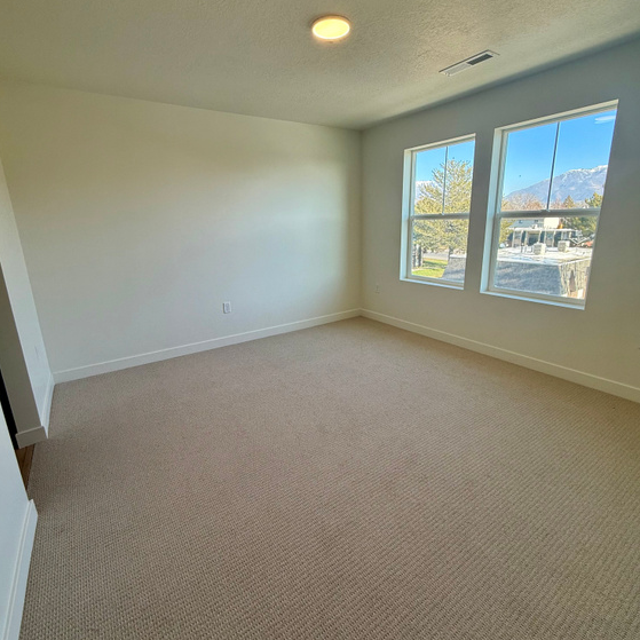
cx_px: 318
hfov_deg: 84.0
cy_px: 313
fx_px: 356
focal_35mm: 17
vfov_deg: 84.0
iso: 64
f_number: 2.2
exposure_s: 1/123
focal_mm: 2.22
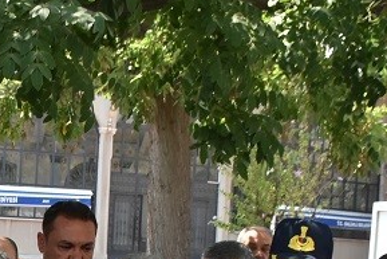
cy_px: 360
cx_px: -36
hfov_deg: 22.8
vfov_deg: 15.3
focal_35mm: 84
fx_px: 903
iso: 800
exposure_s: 1/400
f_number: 8
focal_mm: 18
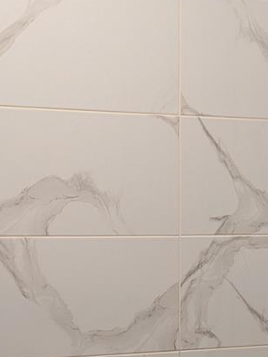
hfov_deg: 16.5
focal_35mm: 89
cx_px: 211
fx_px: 919
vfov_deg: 21.3
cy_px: 346
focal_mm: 6.81
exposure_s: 1/40
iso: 161
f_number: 1.85
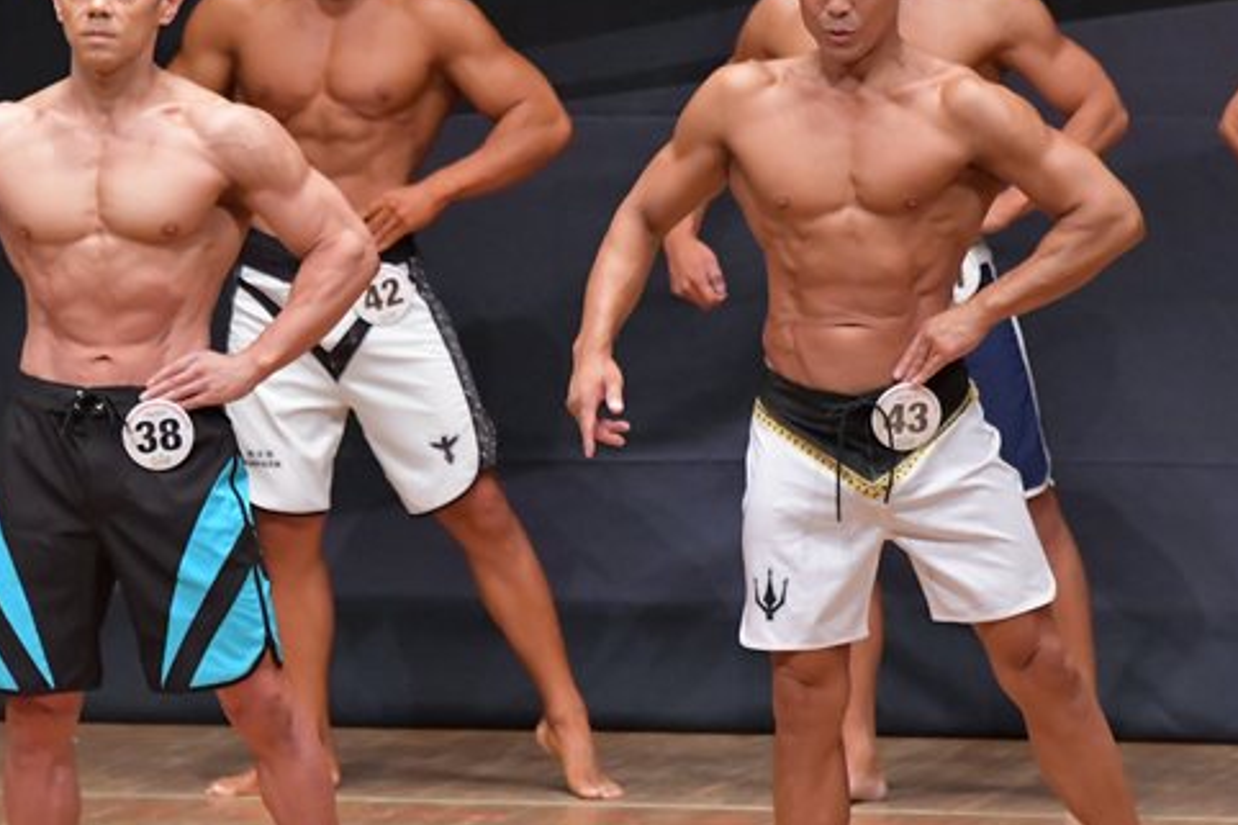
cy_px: 463
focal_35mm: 482
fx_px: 16569
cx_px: 515
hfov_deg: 4.3
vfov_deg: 2.9
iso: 6400
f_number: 5.6
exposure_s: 1/400
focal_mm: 200
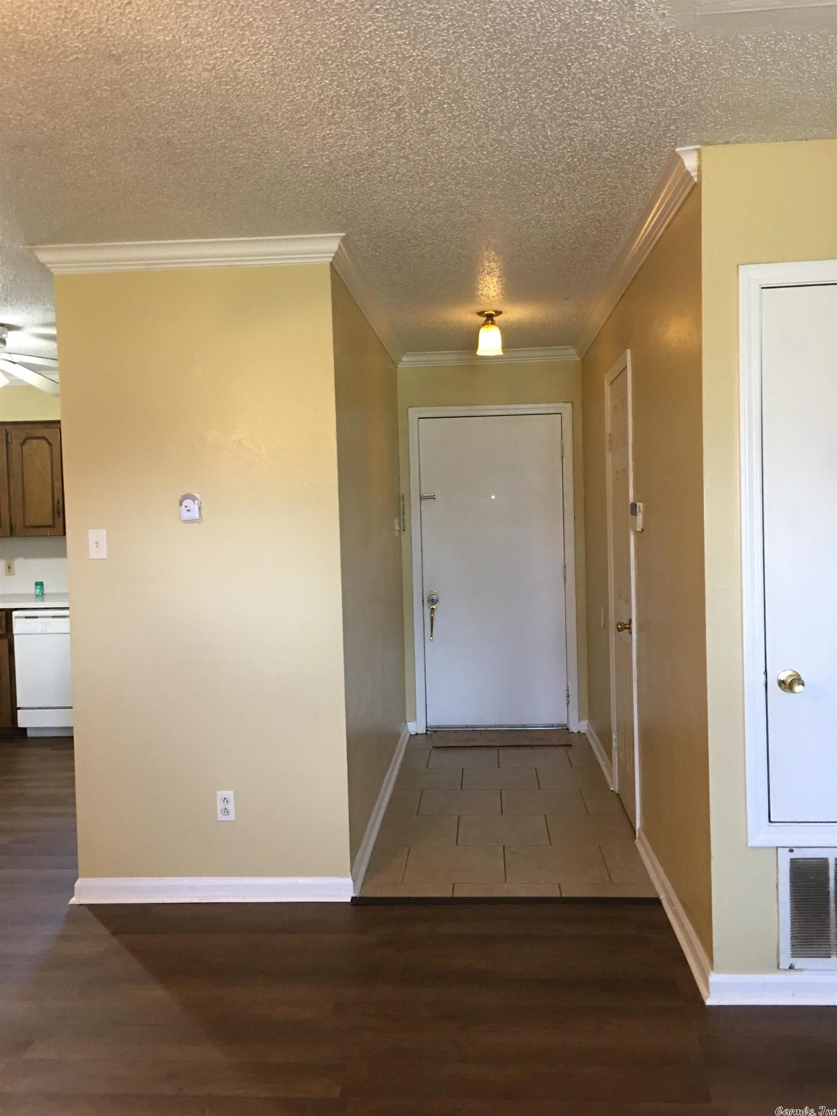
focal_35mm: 29
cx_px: 418
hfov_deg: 48.2
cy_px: 558
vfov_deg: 61.7
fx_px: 935
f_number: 2.2
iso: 100
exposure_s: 1/15
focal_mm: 4.15
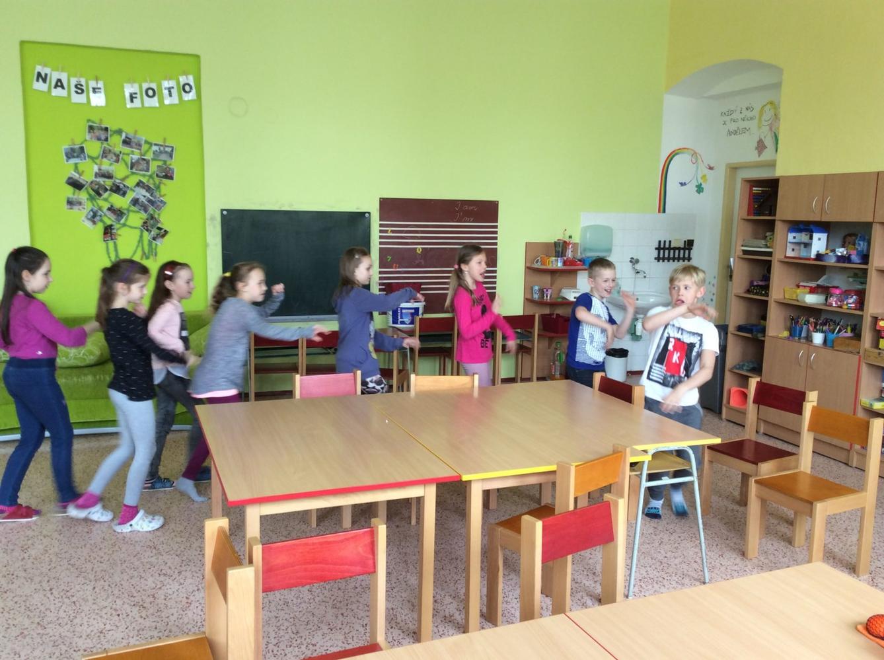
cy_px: 330
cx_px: 442
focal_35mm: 32
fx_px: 816
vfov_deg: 44.0
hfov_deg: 56.9
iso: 40
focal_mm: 3.3
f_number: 2.4
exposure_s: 1/25
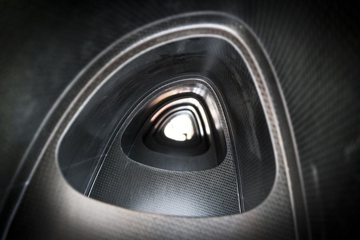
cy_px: 120
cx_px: 180
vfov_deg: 53.1
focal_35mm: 24
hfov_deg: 73.7
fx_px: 240
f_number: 3.5
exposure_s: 1/30
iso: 6400
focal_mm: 24
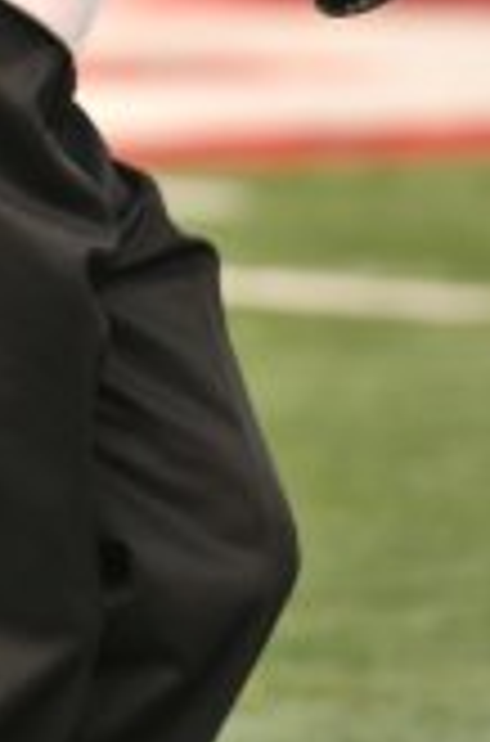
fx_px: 22476
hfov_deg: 1.2
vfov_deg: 1.9
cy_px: -22
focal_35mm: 1094
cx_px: 97
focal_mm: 200
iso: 200
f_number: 2.8
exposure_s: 1/320
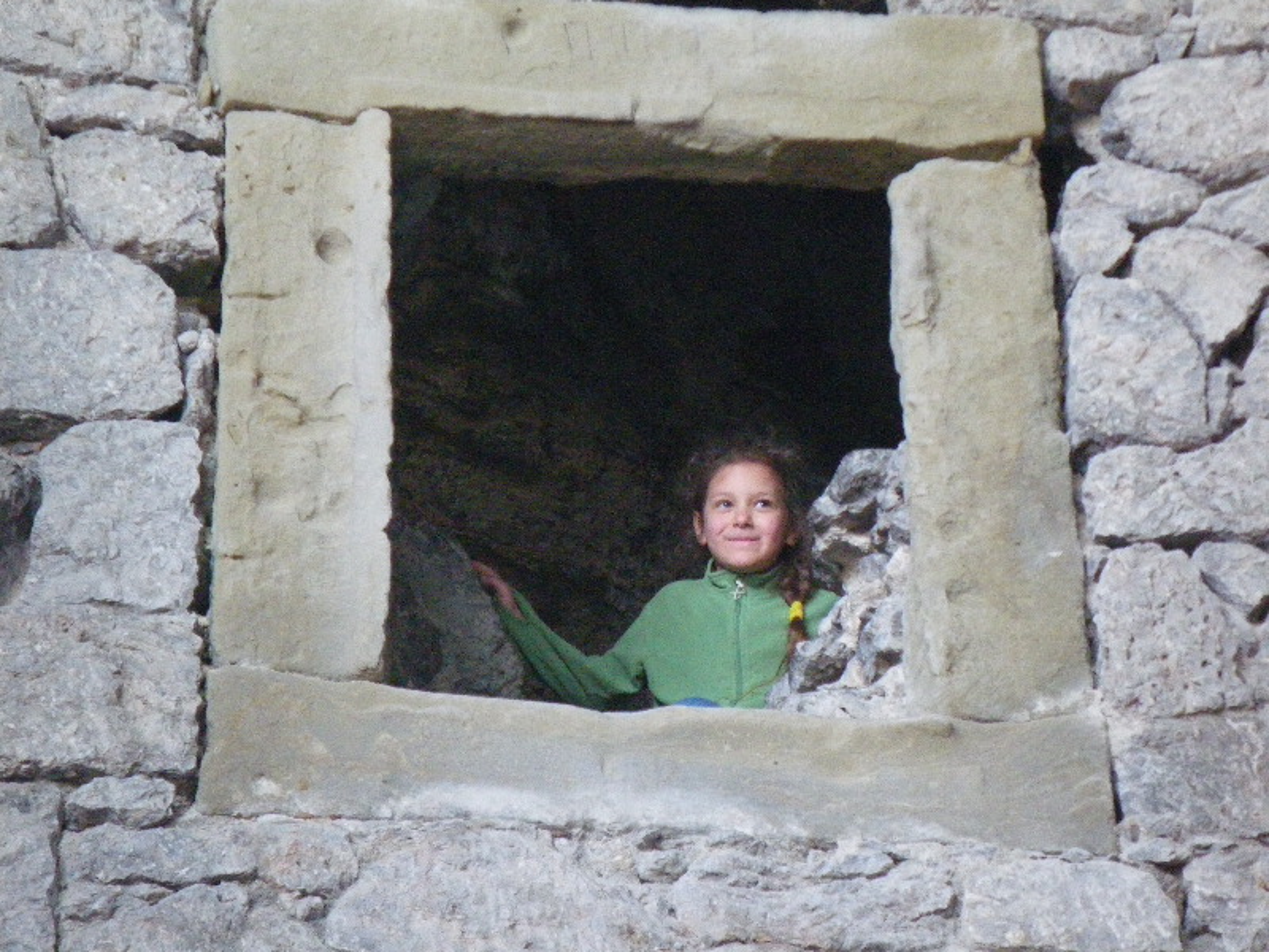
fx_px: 5132
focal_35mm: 140
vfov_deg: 10.6
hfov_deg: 14.1
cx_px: 634
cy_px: 476
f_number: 5.5
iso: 800
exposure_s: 1/50
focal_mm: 25
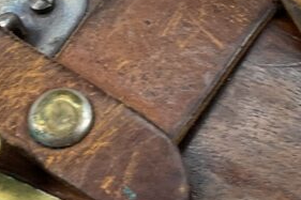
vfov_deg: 12.4
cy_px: 172
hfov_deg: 18.6
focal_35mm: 110
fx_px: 919
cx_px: 181
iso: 20
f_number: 1.8
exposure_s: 1/120
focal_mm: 3
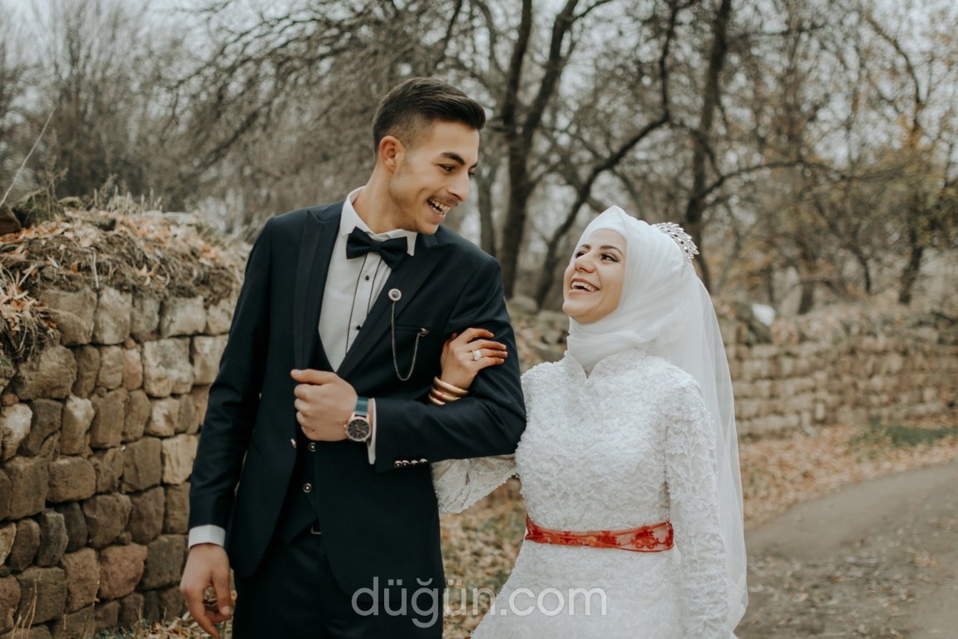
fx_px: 1397
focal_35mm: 52
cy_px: 320
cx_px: 479
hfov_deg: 37.9
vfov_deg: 25.8
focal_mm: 35
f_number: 2
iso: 200
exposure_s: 1/80
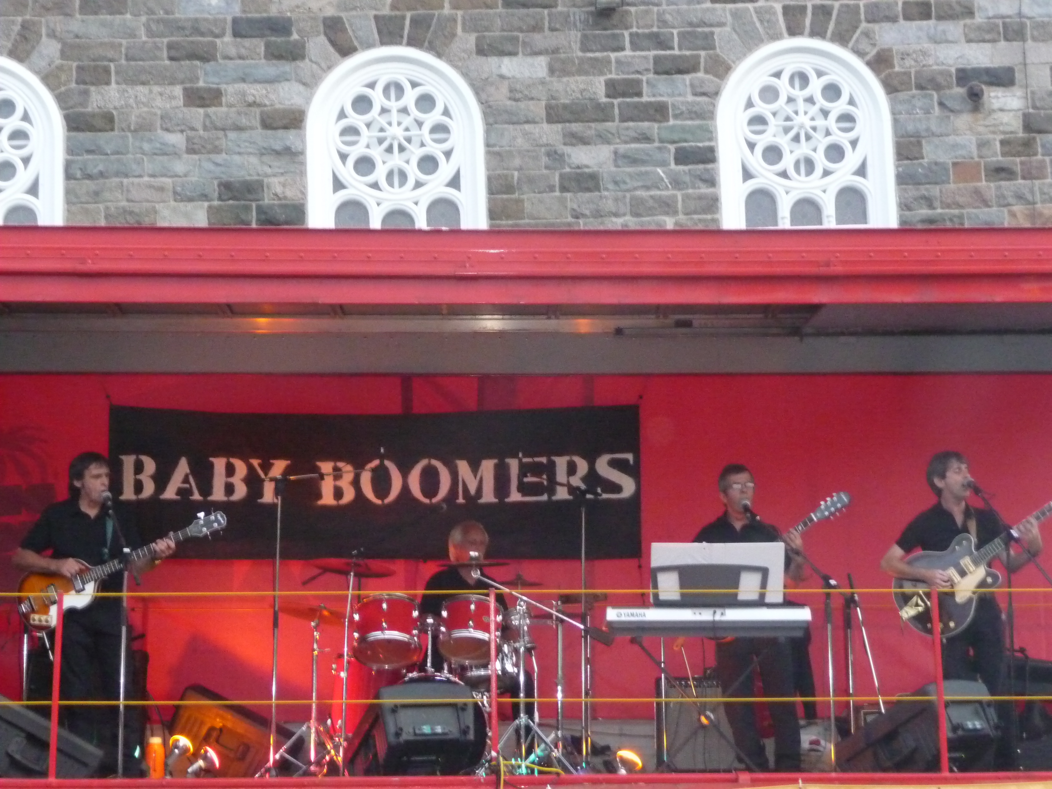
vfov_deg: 19.1
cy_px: 394
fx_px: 2340
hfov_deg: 25.3
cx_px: 526
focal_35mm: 77
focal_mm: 13.1
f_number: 4.6
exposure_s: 1/40
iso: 800
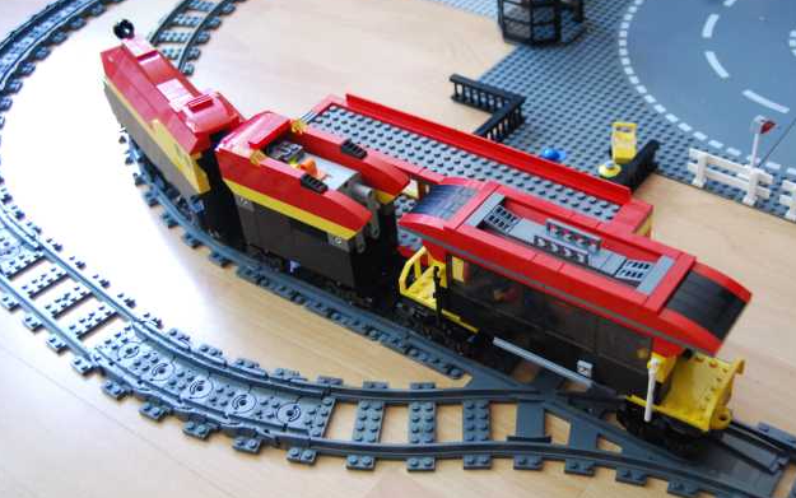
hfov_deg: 42.6
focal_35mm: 47
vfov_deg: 27.4
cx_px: 402
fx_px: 1020
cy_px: 253
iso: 1600
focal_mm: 30
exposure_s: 1/15
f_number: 4.2
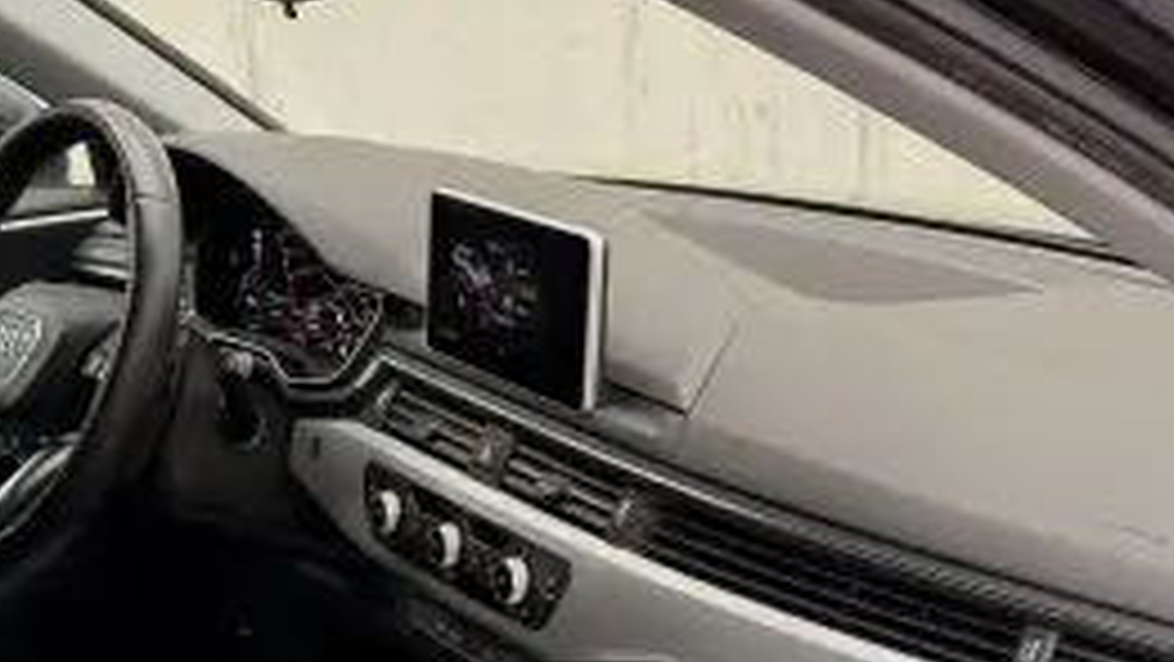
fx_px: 2242
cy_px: 558
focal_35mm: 72
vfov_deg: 16.6
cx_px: 630
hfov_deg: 29.3
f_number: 1.78
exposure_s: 1/215
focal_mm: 6.76
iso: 160
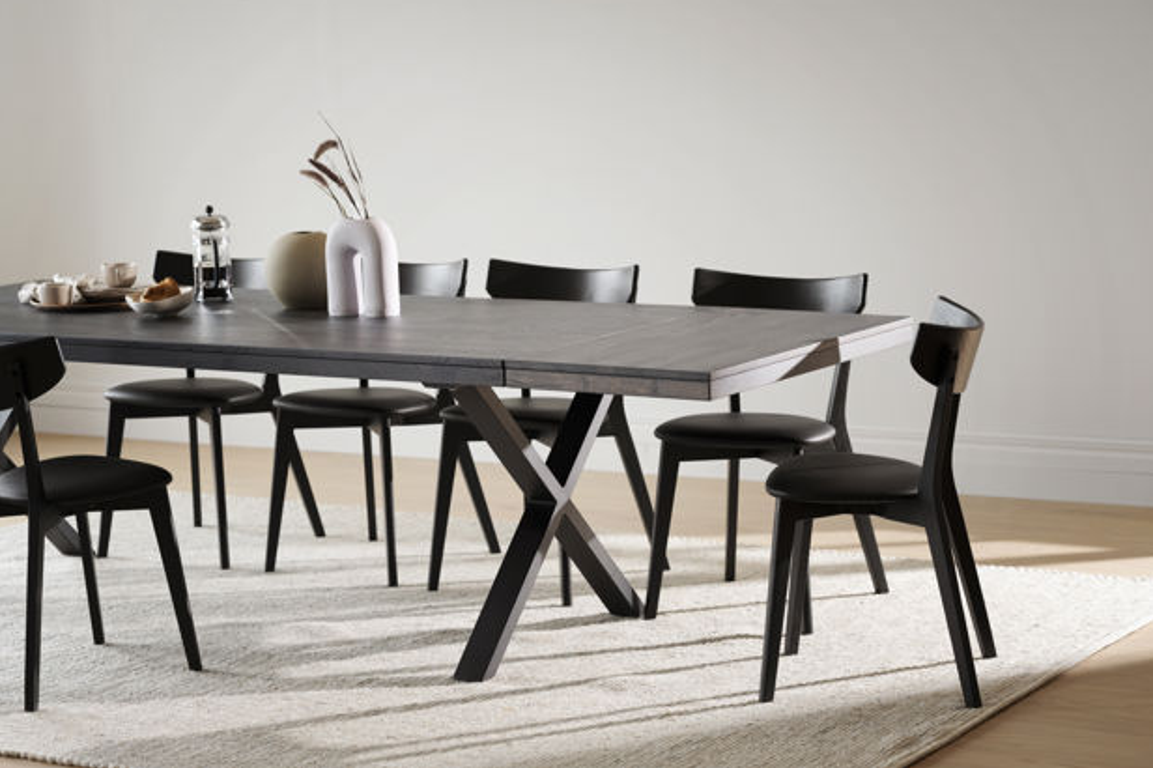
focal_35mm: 88
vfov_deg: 15.5
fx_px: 2818
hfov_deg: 23.1
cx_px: 565
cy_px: 372
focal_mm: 85
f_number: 4
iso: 400
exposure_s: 1/13
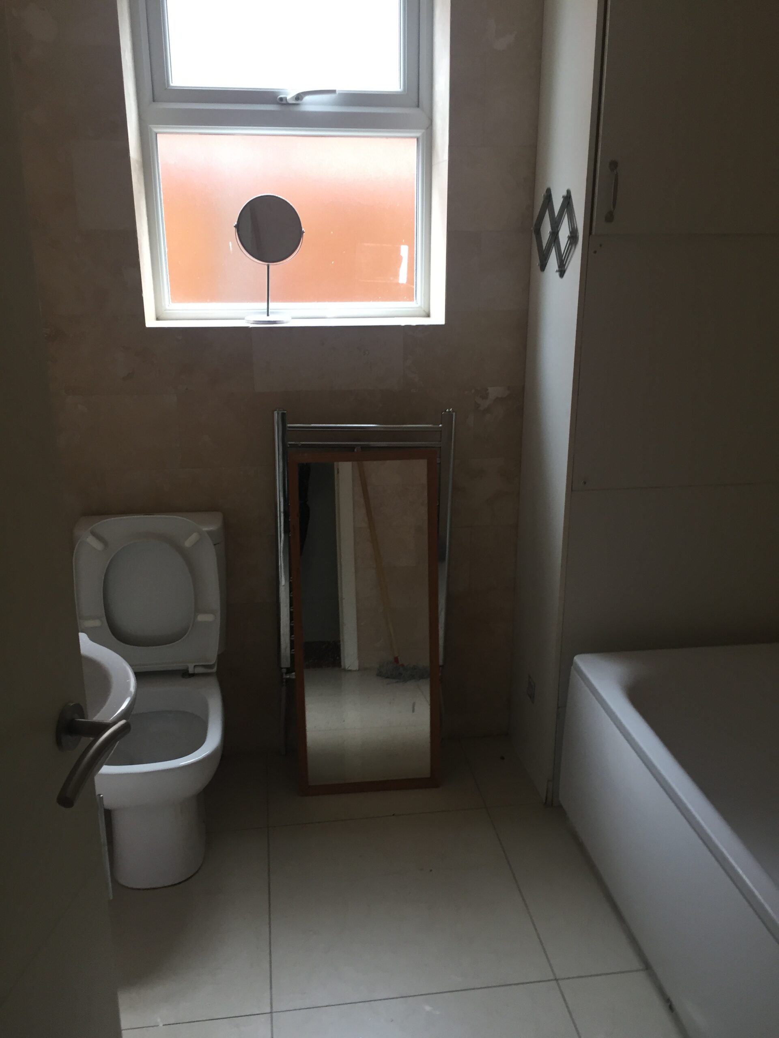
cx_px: 390
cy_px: 519
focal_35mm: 29
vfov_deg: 61.7
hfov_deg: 48.2
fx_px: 870
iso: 80
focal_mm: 4.15
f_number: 2.2
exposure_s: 1/33
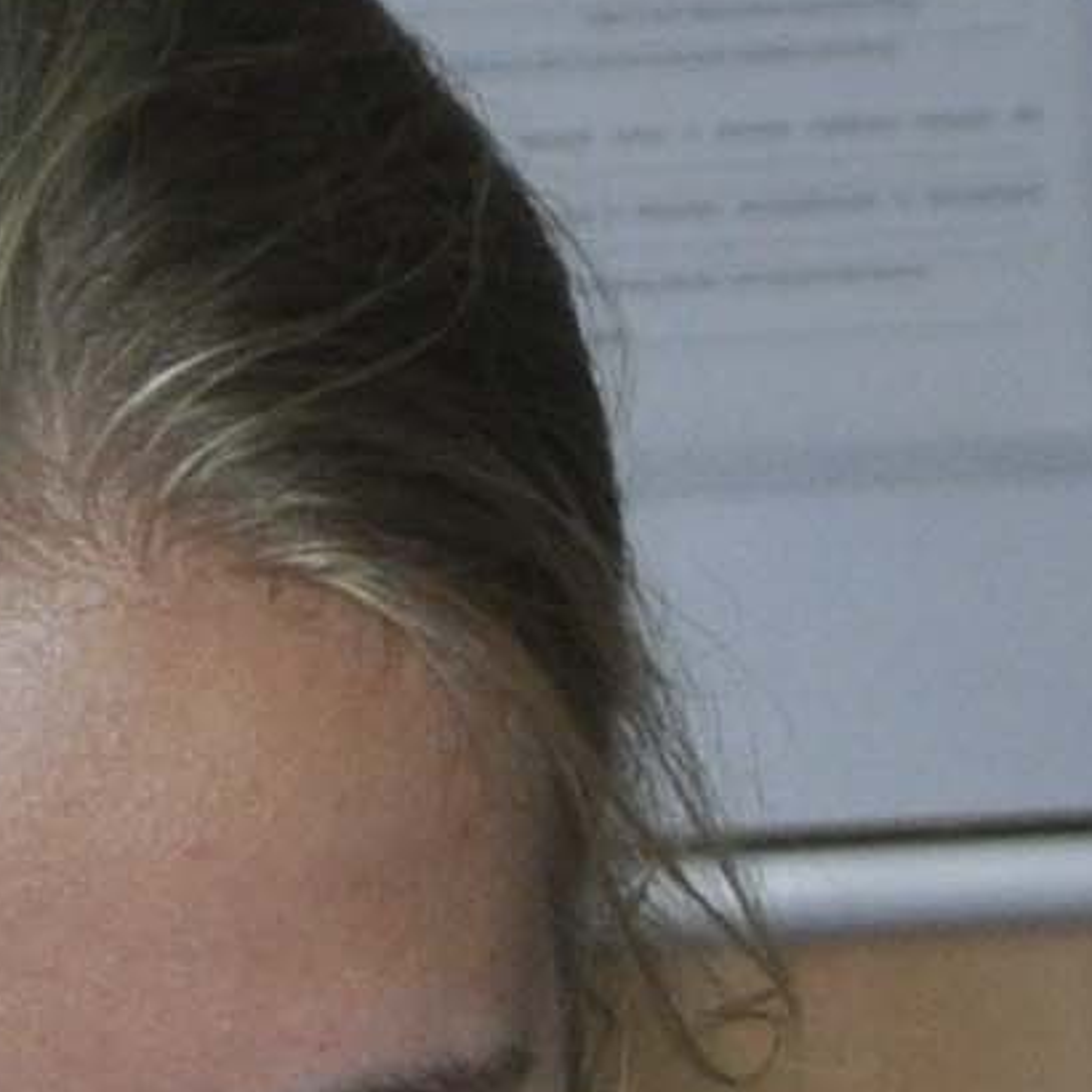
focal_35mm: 466
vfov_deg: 3.7
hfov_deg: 3.7
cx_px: 2472
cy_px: 2607
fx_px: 16647
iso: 800
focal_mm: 35
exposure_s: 1/60
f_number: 4.5
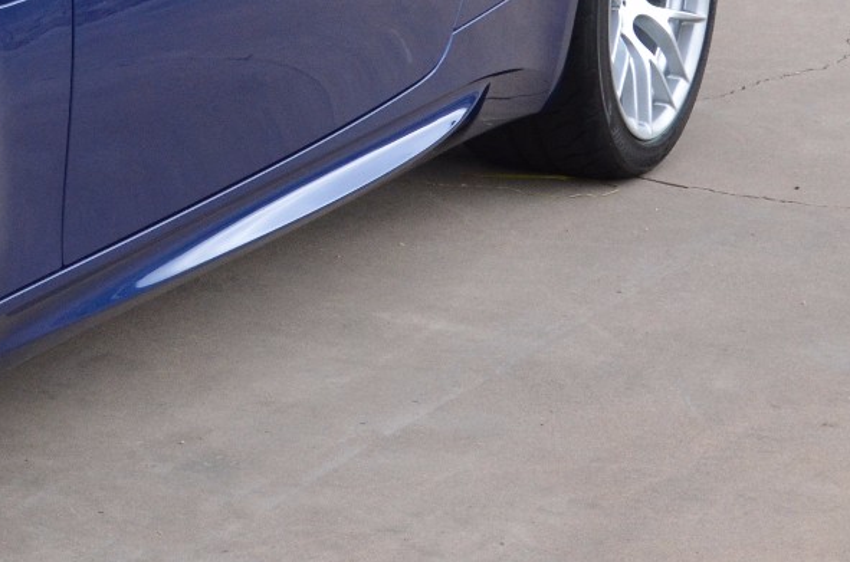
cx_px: -368
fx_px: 3674
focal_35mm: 156
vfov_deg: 8.7
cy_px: -118
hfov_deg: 12.6
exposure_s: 1/400
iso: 800
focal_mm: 30
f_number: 10
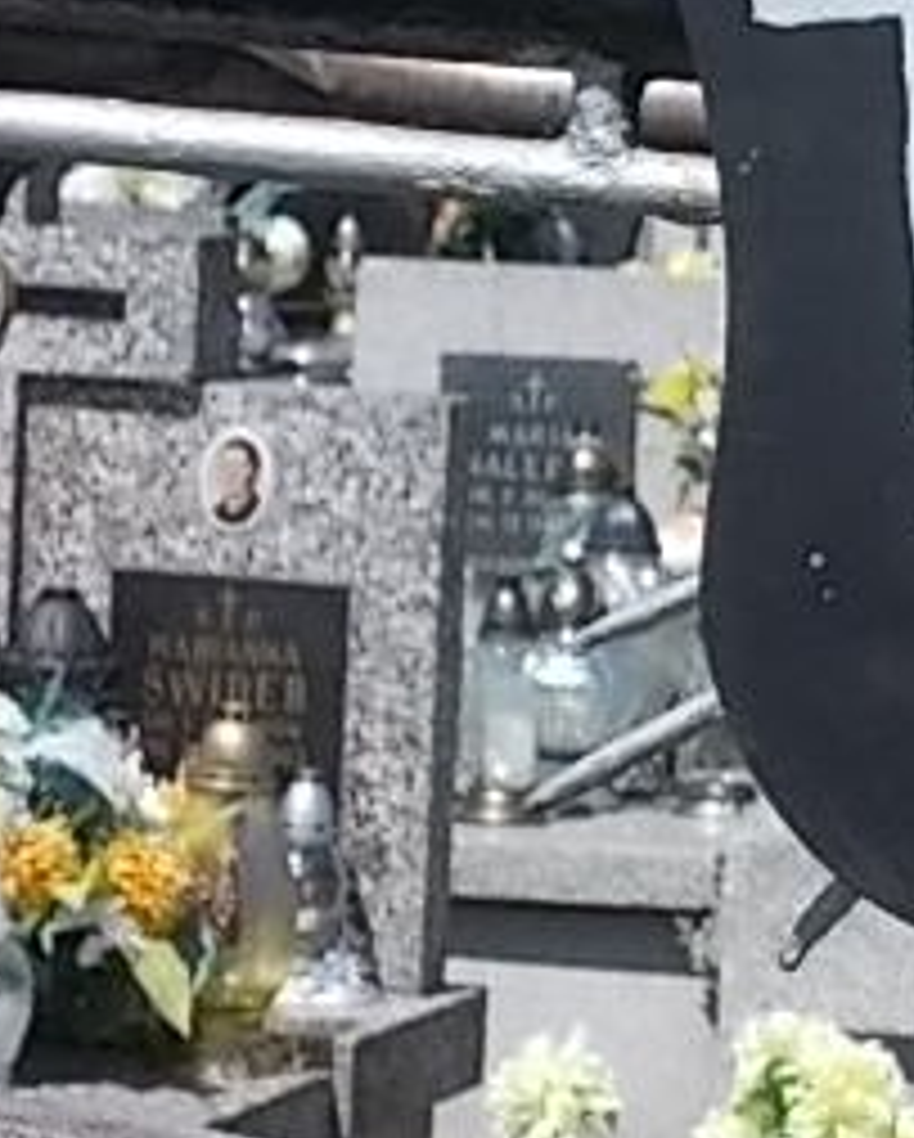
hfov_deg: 4.9
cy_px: 396
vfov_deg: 6.2
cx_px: 1225
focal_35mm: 313
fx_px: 10565
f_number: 6.3
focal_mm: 17.9
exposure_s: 1/320
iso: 80
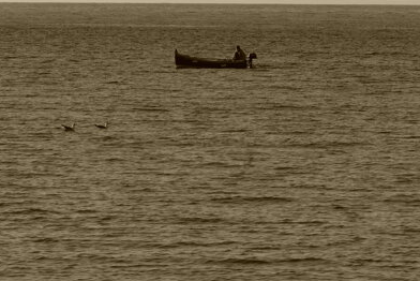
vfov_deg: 3.6
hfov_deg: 5.3
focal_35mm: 387
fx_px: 4518
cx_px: 260
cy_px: 12
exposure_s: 1/1300
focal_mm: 108
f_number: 7.1
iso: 200
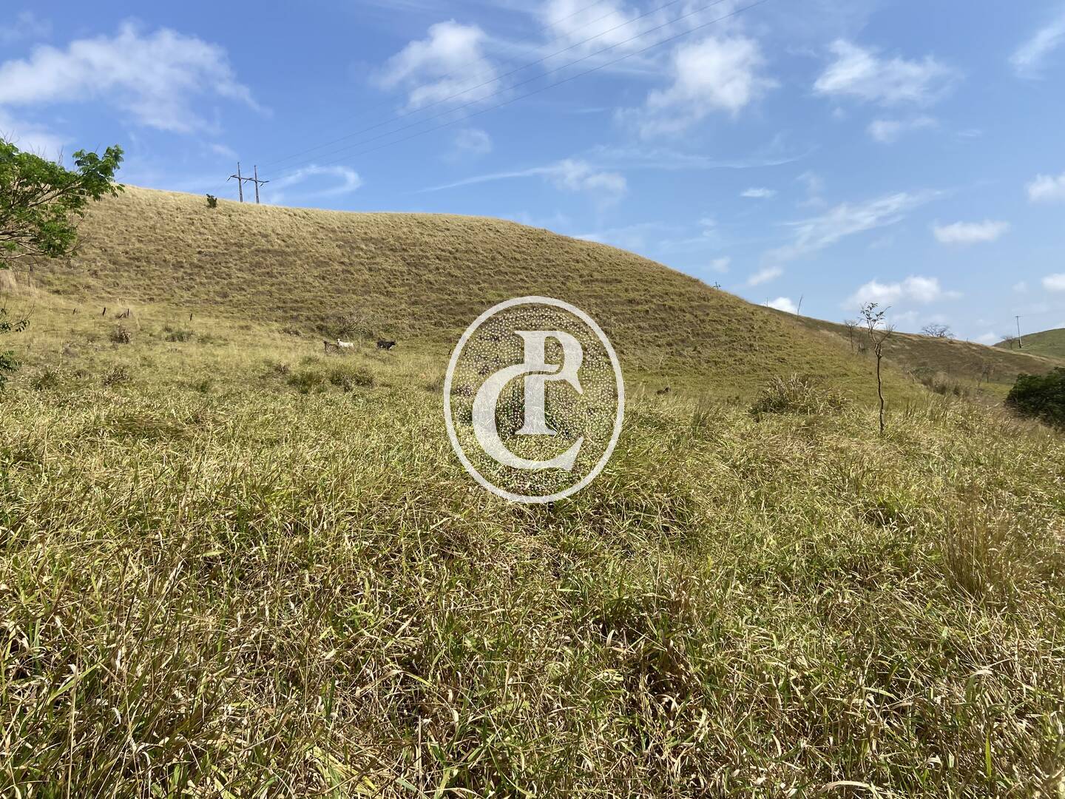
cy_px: 400
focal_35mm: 26
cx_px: 532
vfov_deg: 53.1
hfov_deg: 67.3
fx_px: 800
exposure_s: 1/2967
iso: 32
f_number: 1.8
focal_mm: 4.25
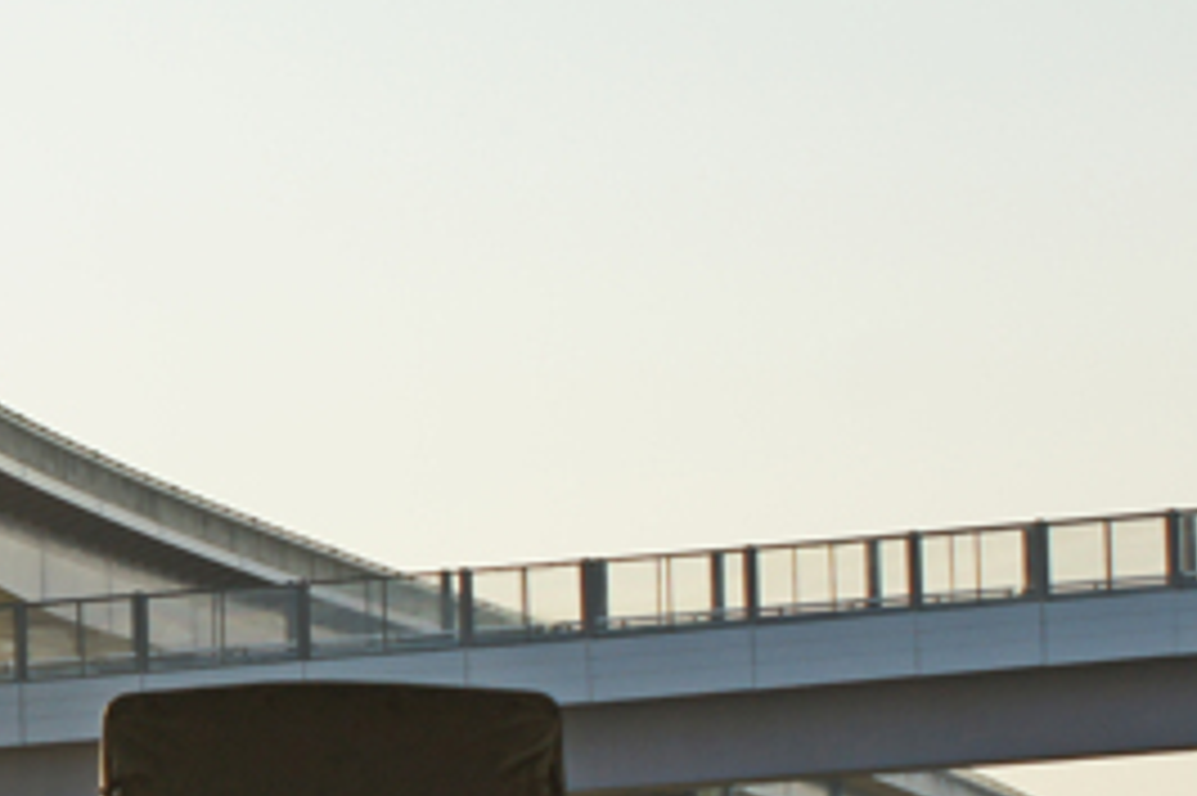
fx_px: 6710
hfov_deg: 10.0
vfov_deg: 6.8
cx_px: -351
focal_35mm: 202
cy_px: 634
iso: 100
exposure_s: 1/125
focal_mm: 35
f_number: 9
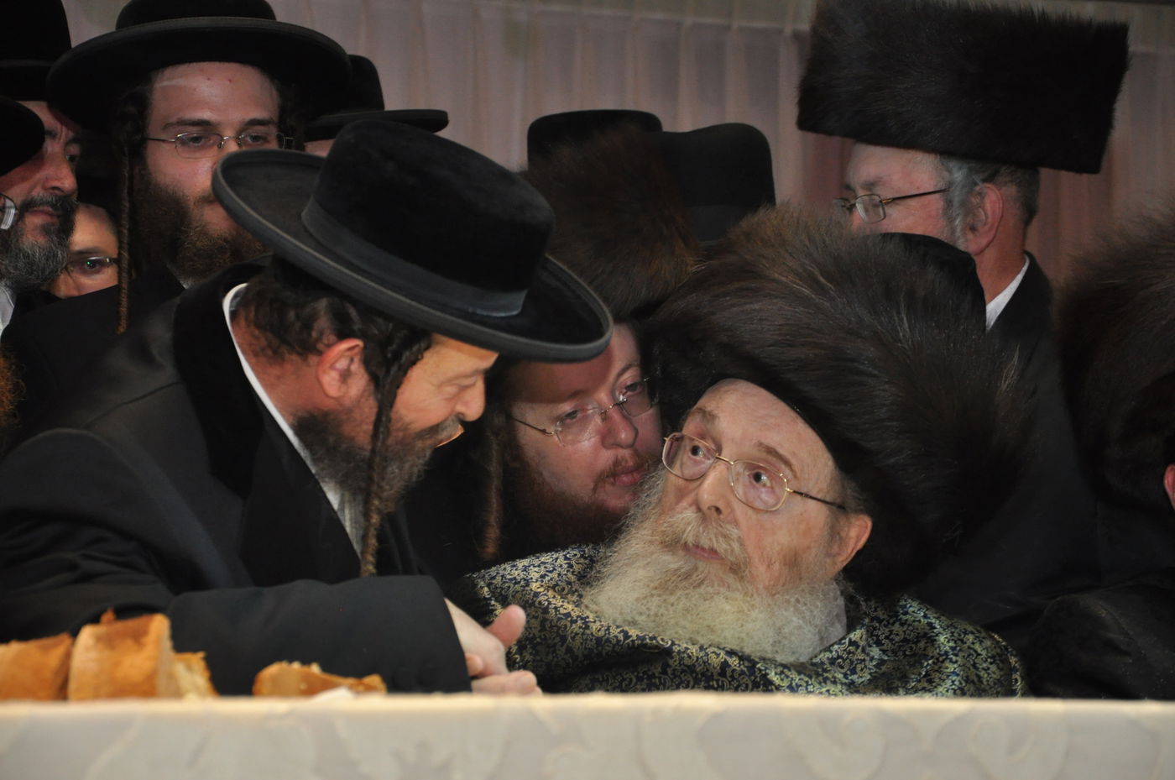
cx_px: 588
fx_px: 3666
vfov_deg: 12.1
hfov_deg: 18.2
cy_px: 390
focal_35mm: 112
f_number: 5.6
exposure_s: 1/80
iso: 1000
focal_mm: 75
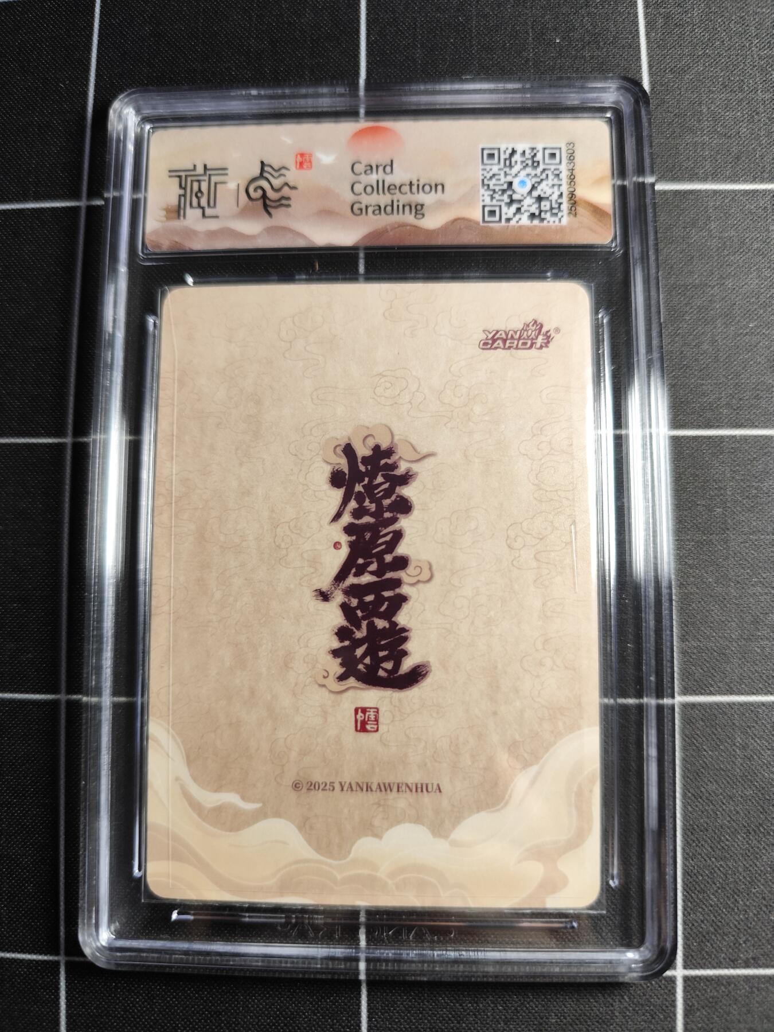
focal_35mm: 23
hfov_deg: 58.9
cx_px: 387
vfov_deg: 73.9
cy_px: 516
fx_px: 686
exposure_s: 1/100
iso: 500
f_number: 1.65
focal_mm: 6.14
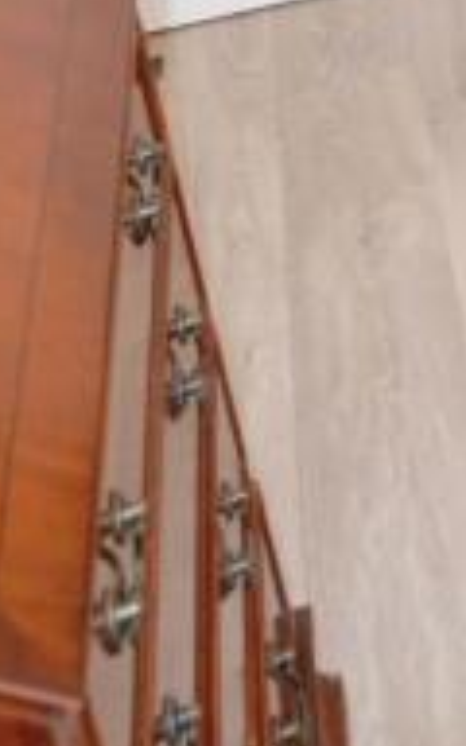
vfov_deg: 19.0
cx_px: 1289
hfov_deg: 11.0
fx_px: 1823
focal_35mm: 90
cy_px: -507
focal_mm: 11
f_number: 2.8
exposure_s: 1/60
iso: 1000
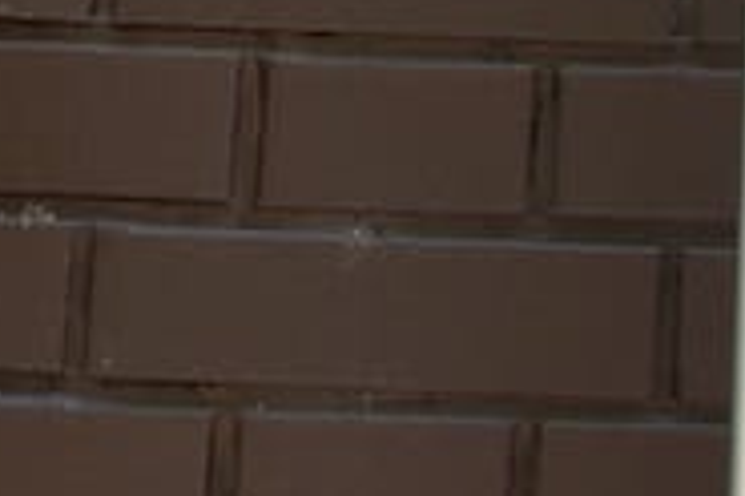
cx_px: 1353
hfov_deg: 16.4
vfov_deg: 12.1
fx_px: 2150
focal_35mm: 104
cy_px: 881
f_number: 8
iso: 100
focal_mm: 16
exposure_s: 1/125
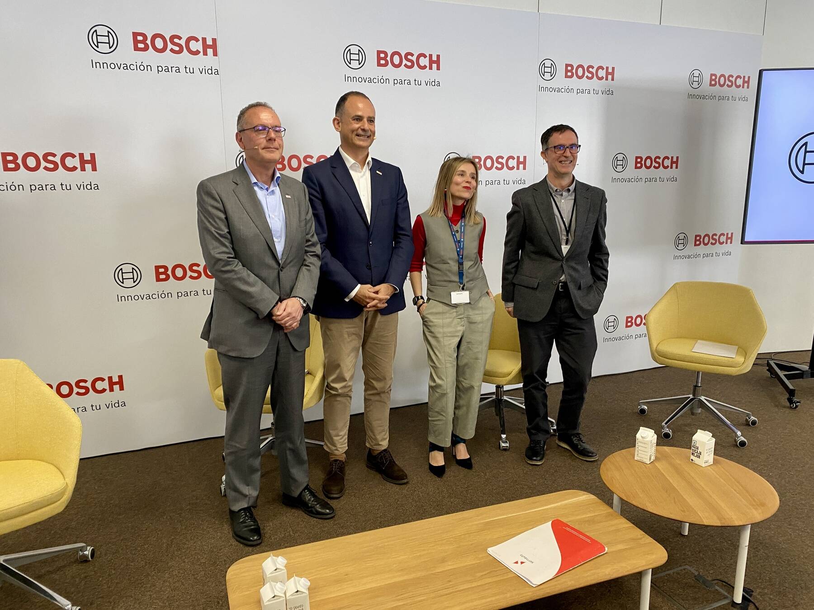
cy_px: 305
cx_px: 407
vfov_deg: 53.1
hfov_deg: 67.3
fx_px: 611
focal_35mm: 26
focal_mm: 4.25
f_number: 1.8
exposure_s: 1/91
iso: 125
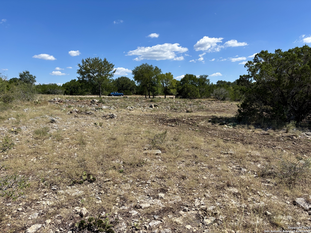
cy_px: 116
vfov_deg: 53.1
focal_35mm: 26
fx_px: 234
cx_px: 156
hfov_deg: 67.3
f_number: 1.6
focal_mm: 5.96
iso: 50
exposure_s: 1/3106
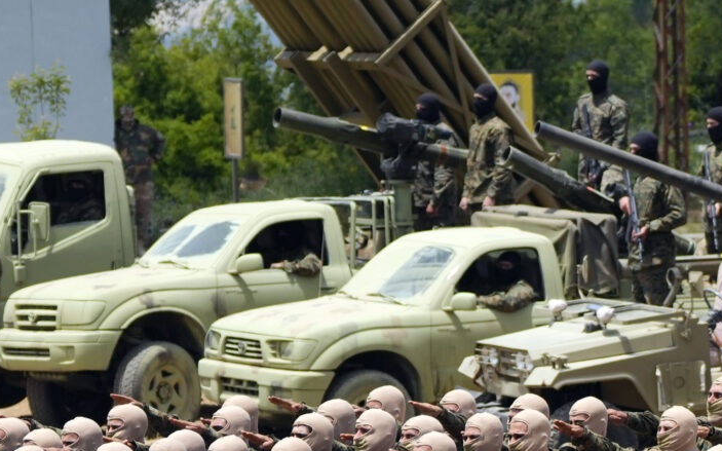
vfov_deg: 3.2
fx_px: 8105
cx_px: 554
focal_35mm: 412
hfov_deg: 5.1
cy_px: 375
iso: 400
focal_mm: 111
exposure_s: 1/2000
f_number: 4.5
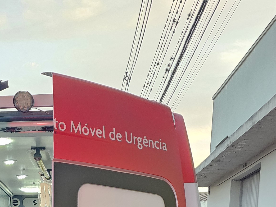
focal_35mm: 79
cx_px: -48
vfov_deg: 16.2
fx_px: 630
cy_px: 352
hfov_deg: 22.9
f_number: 1.7
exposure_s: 1/120
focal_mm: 6.3
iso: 320
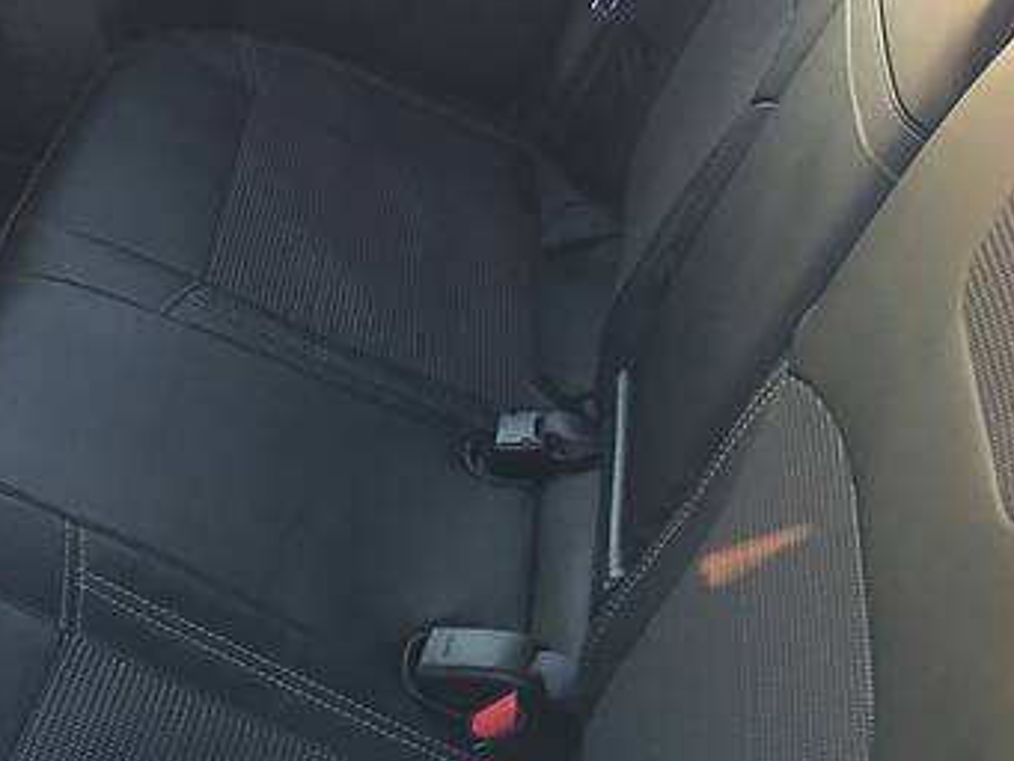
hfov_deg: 28.4
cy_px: 178
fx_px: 1993
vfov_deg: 21.4
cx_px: 351
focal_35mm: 68
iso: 100
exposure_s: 1/33
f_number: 2.2
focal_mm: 4.2
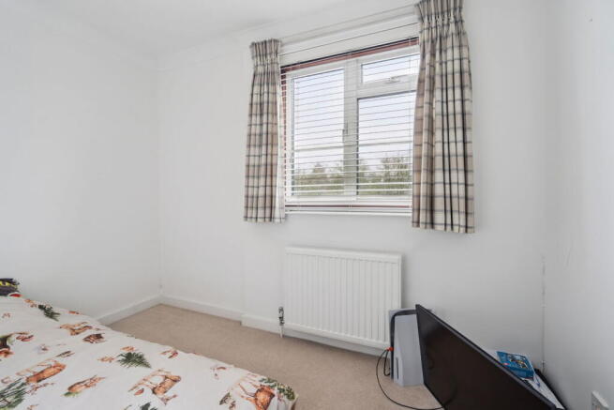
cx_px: 307
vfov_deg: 73.8
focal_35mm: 16
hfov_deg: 96.7
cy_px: 205
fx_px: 273
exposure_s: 1/3.33
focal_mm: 16
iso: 320
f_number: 5.6
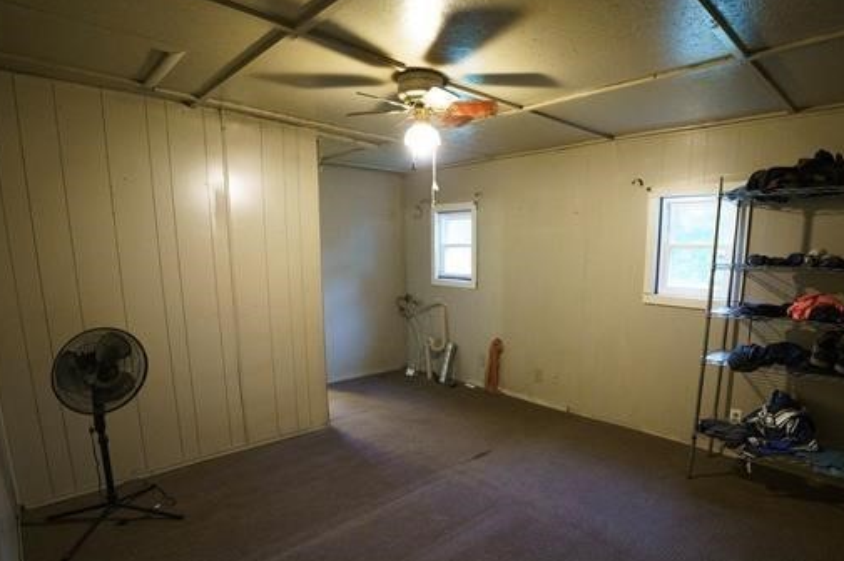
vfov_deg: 63.8
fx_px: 445
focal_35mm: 19
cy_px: 341
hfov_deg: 86.3
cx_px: 485
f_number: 2.8
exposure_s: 1/100
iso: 1600
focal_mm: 10
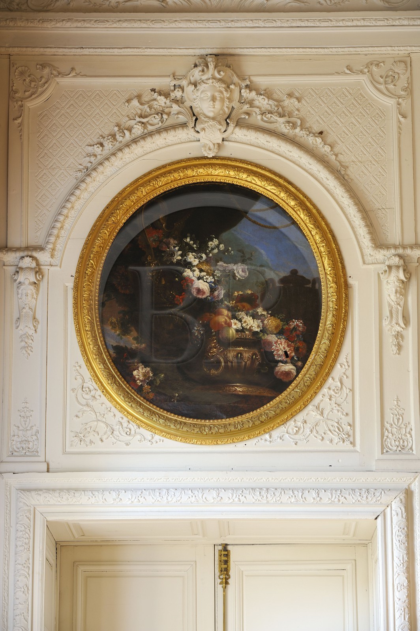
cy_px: 316
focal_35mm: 130
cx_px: 210
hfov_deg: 10.5
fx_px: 2279
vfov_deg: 15.8
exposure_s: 1/1.25
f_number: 8
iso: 200
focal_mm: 130
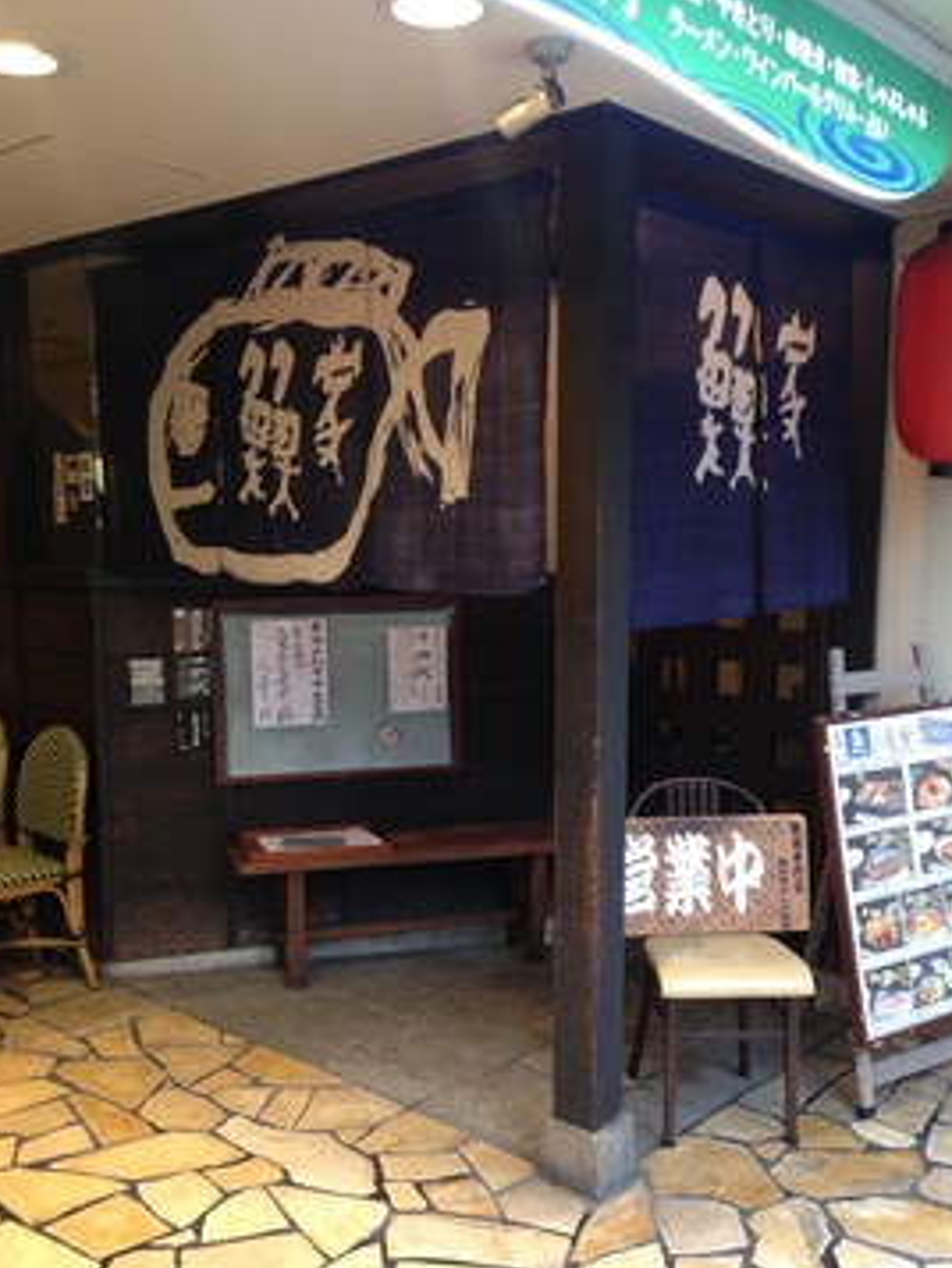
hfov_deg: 38.7
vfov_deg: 50.0
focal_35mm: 37
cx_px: 476
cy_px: 703
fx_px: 1356
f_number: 2.4
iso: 80
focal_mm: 4.12
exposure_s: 1/20
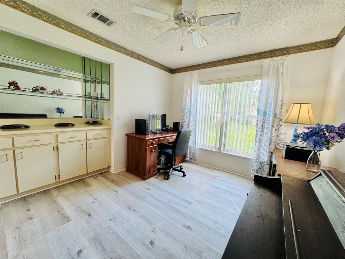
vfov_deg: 85.7
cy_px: 130
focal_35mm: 14
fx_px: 140
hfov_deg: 102.1
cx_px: 172
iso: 100
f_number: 2.2
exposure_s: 1/120
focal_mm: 2.22
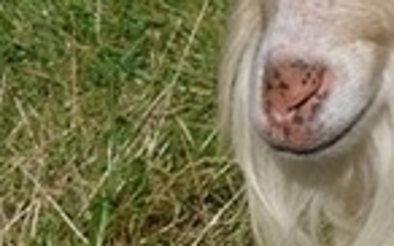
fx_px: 2564
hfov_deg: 8.6
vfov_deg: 5.5
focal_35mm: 239
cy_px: -65
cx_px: 521
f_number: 5.6
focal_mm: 10
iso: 80
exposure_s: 1/400
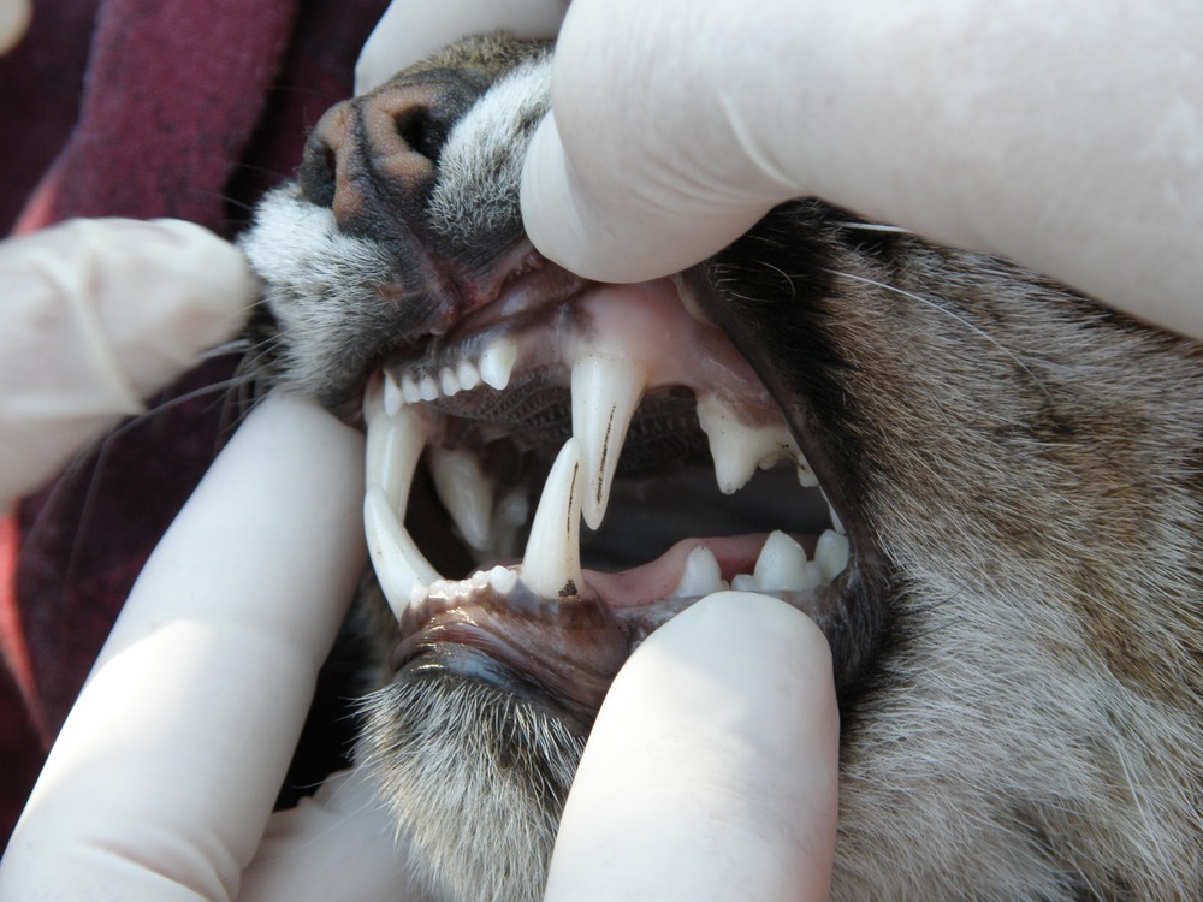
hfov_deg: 10.8
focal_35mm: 183
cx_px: 602
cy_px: 451
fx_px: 6360
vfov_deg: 8.1
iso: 125
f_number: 4.4
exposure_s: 1/40
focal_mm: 32.46
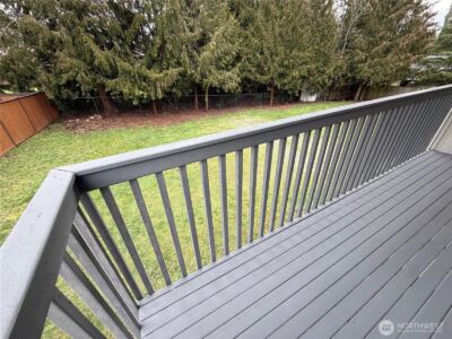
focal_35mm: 14
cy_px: 170
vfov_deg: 85.7
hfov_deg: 102.1
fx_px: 183
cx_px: 226
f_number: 2.2
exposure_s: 1/139
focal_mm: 2.22
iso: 50
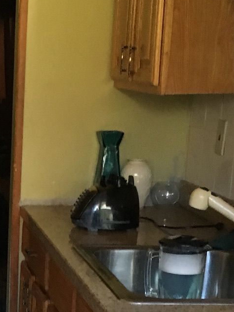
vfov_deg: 20.5
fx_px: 839
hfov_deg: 15.1
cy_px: 306
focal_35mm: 93
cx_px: -77
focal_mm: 4.15
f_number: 2.2
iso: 200
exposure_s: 1/24
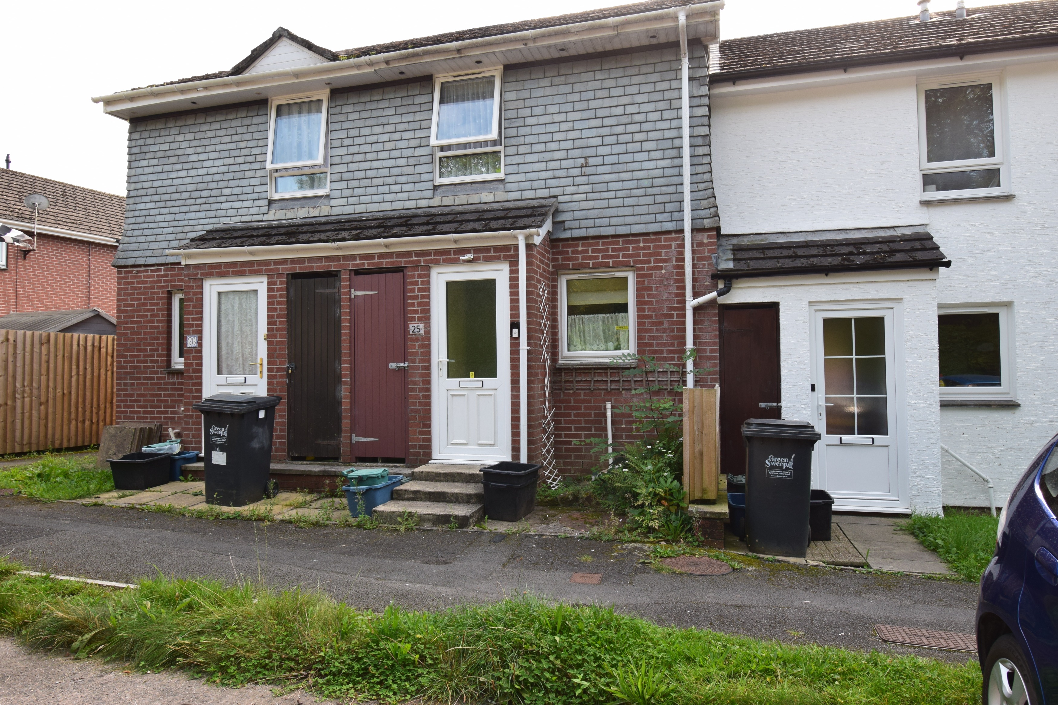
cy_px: 352
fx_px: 617
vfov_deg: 59.5
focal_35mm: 21
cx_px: 529
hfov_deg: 81.2
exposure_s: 1/160
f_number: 9
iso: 400
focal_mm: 14
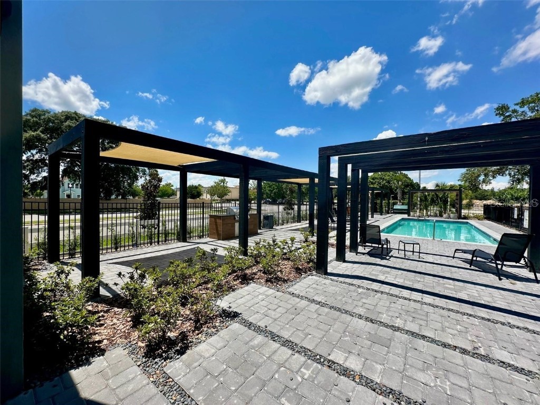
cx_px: 270
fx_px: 218
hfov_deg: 102.1
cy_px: 202
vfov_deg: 85.7
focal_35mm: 14
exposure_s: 1/1595
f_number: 2.2
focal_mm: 2.22
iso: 50
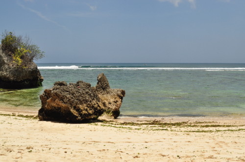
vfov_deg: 31.8
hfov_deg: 46.5
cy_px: 81
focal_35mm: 42
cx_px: 122
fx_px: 285
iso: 400
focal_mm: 28
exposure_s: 1/2000
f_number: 8
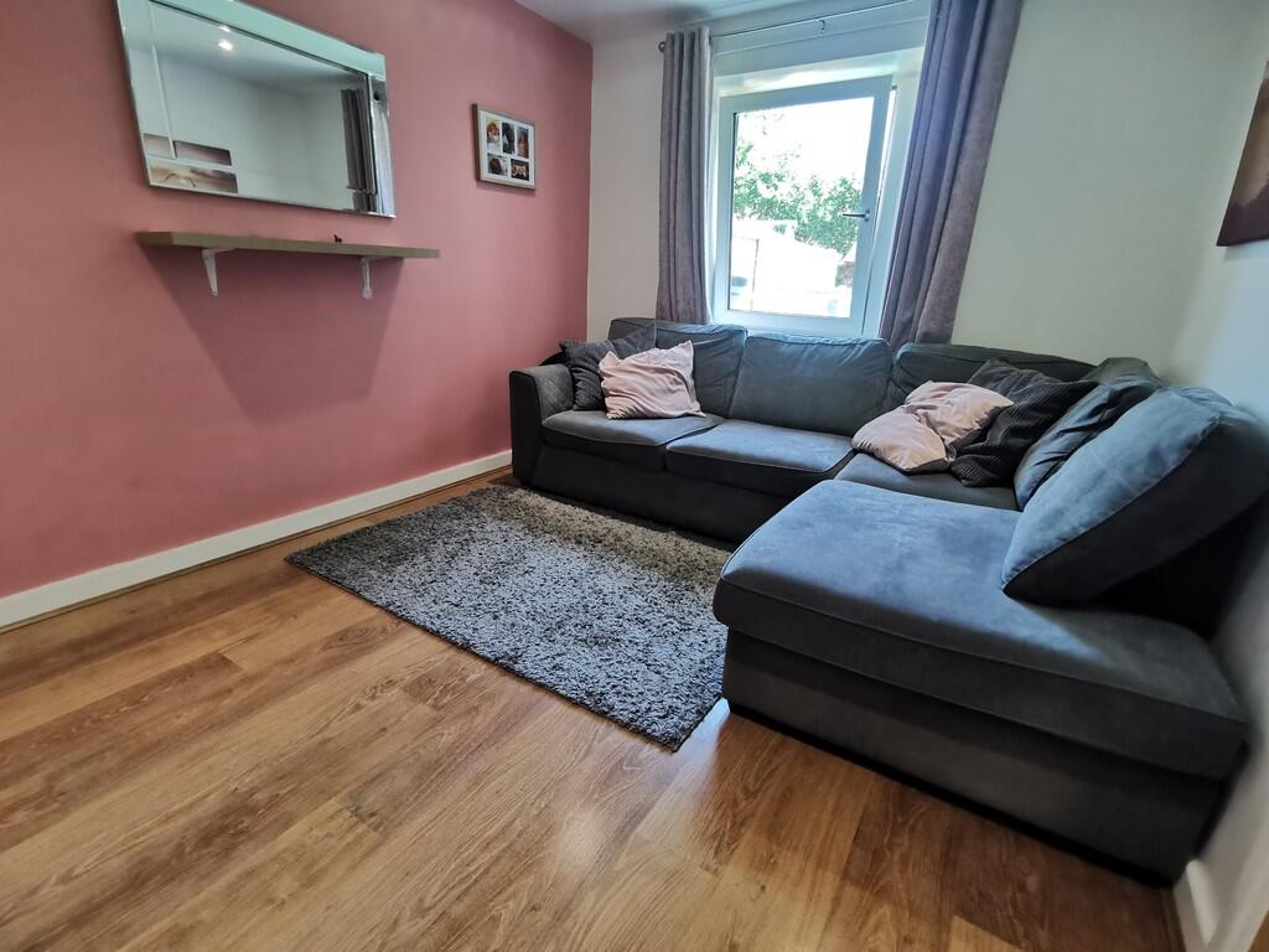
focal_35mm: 17
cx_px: 634
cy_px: 476
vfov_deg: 74.7
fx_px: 623
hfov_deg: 91.0
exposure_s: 1/33.3
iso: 250
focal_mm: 2.26
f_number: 2.2
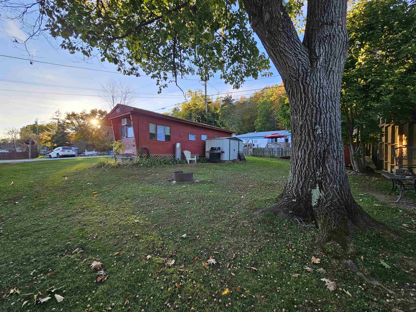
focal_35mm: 13
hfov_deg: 106.2
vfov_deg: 89.9
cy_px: 156
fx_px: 156
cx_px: 208
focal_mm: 2.2
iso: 64
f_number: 2.2
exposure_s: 1/257
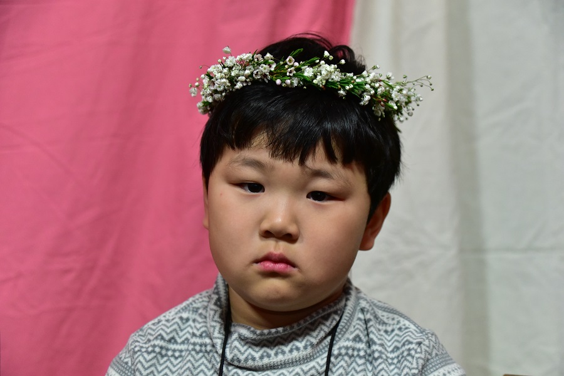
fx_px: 1018
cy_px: 188
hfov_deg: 31.0
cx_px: 282
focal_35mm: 65
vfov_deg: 20.9
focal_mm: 65
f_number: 4.8
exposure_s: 1/125
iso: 6400
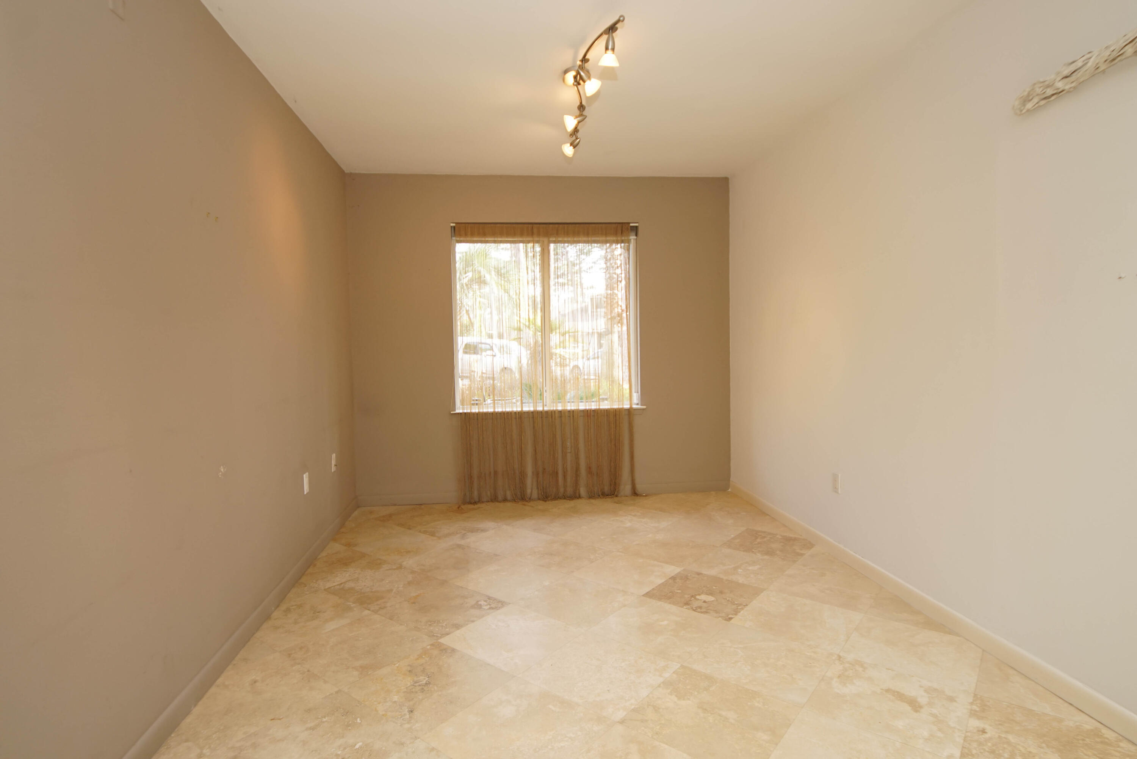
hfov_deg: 90.0
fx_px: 569
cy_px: 380
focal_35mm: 18
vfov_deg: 67.4
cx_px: 568
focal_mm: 12
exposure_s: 1/60
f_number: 5.6
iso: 400
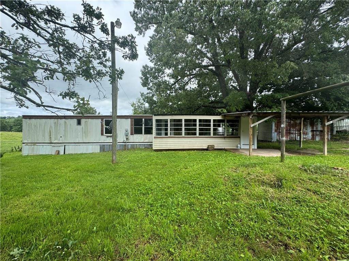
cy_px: 130
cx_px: 174
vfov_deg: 85.7
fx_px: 141
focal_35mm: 14
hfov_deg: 102.1
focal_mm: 2.22
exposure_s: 1/707
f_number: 2.2
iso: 40
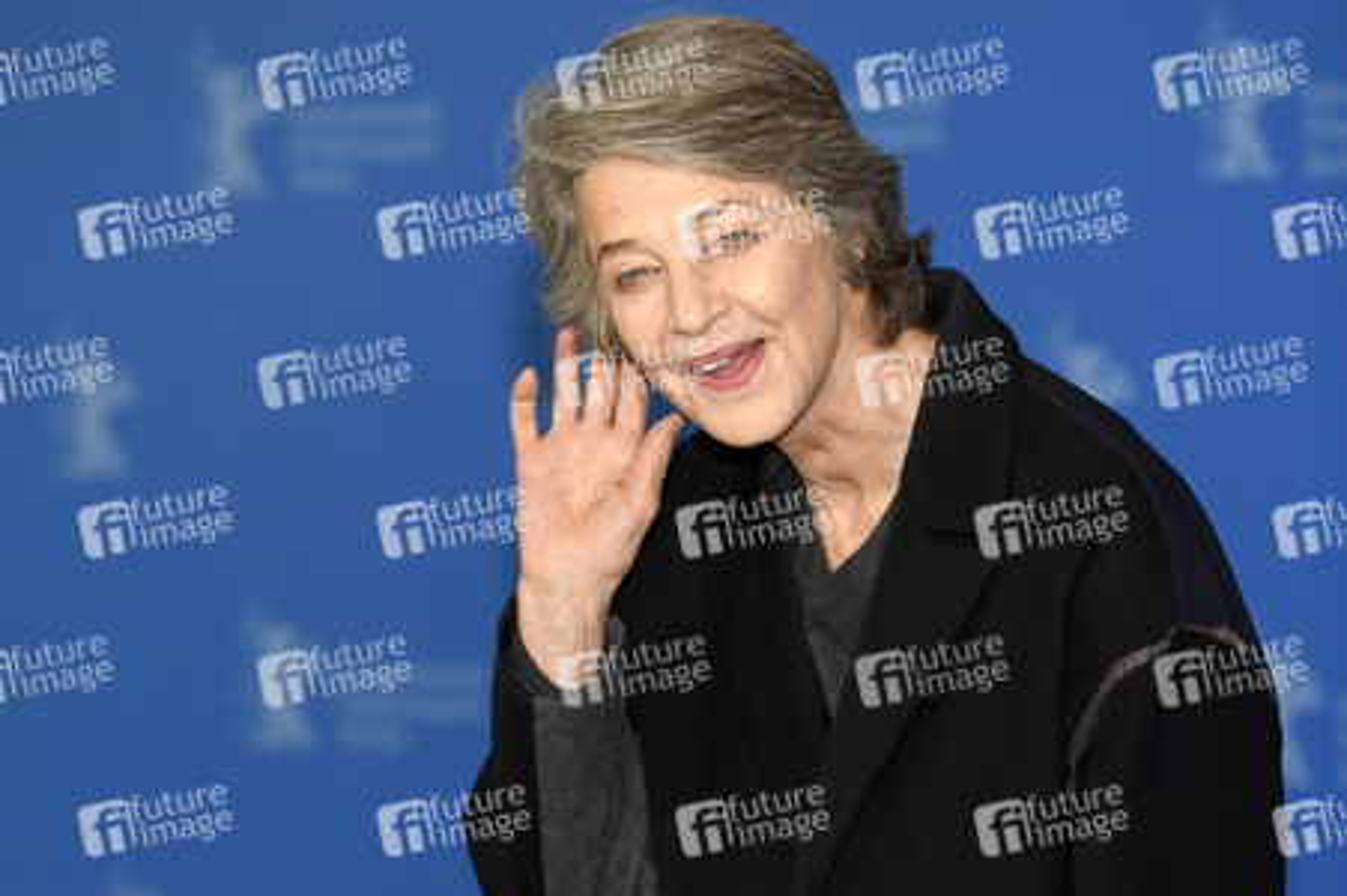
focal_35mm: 120
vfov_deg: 11.4
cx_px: 674
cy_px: 448
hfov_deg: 17.1
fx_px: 4487
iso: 800
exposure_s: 1/320
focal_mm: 120
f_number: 3.5
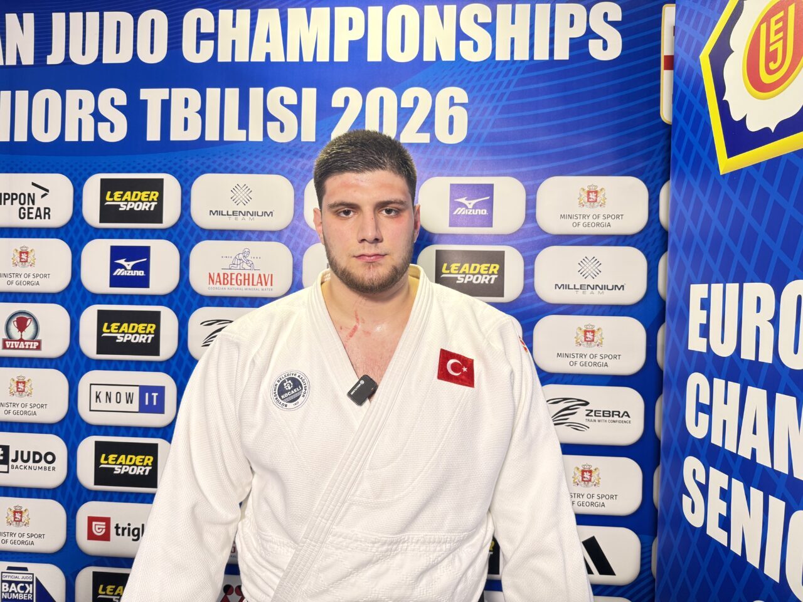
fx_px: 557
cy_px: 301
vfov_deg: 56.8
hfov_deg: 71.6
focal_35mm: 24
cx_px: 402
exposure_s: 1/60
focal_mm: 6.76
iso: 250
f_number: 1.78
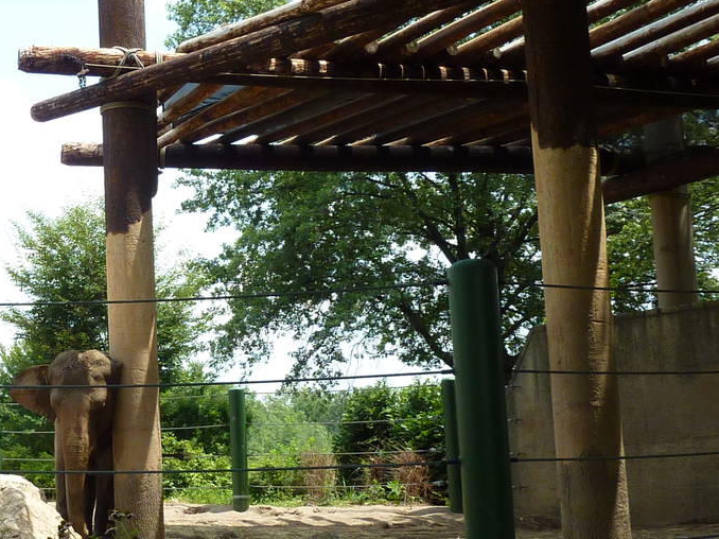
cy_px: 284
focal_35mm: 59
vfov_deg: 24.8
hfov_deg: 31.7
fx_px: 1225
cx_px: 131
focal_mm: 4.1
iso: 100
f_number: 3.3
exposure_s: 1/500
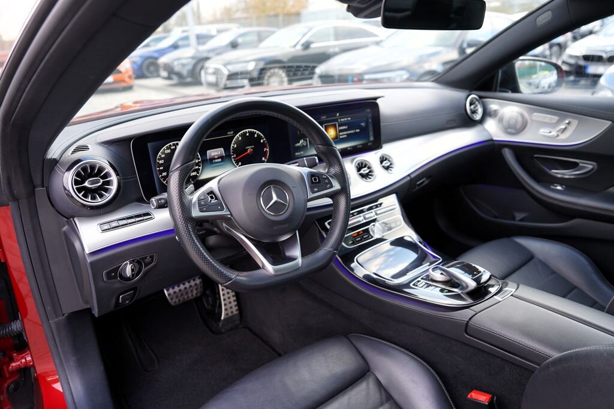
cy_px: 204
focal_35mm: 24
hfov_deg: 73.7
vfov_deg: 53.1
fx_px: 409
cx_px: 307
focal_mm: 24
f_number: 3.2
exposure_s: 1/40
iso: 100
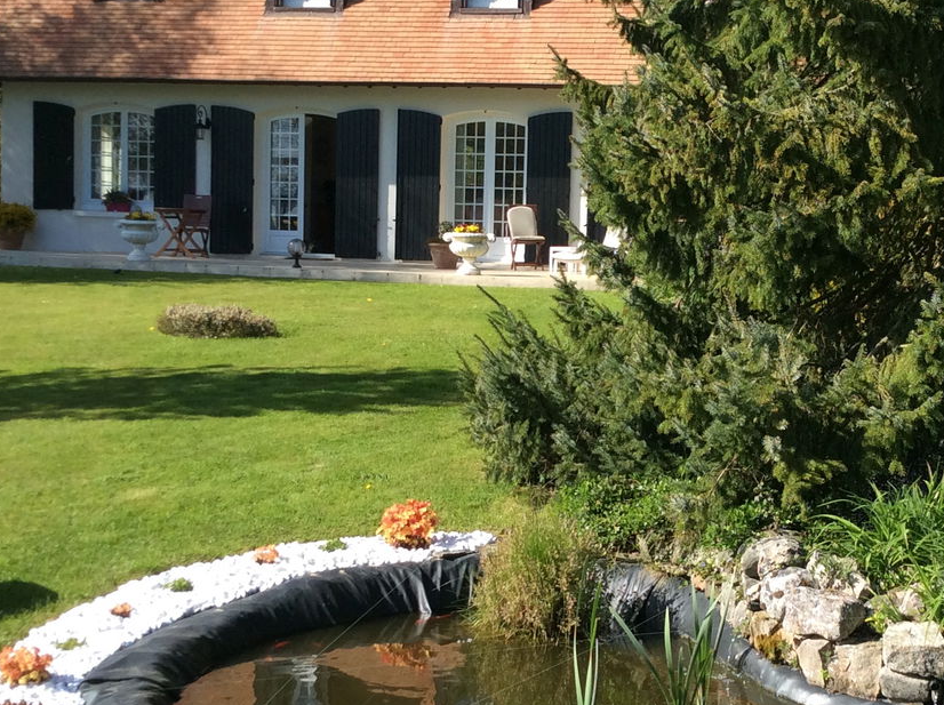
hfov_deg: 31.0
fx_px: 1688
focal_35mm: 62
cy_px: 367
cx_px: 632
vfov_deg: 23.6
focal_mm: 3.3
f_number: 2.4
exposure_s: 1/733
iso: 32
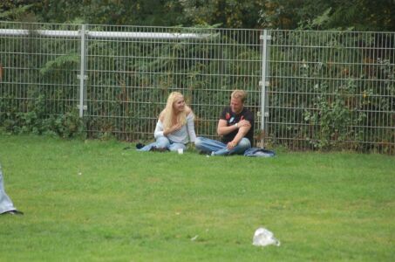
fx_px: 2792
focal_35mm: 255
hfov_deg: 8.1
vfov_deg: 5.4
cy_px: 131
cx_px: 198
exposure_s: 1/500
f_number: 4.8
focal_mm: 170
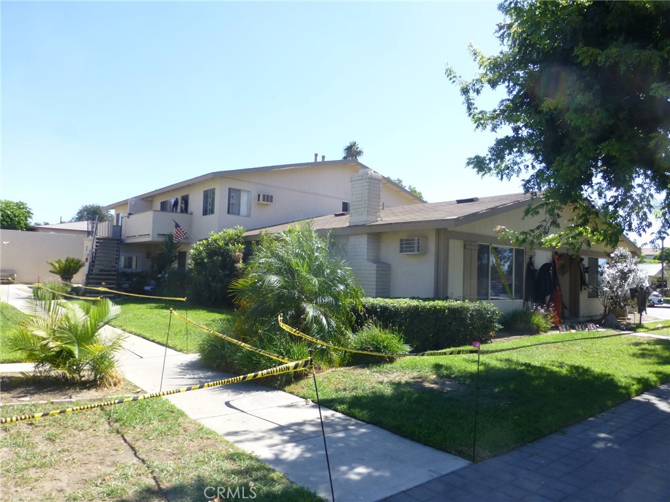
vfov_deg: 56.8
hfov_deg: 71.6
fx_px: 465
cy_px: 251
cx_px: 335
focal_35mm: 24
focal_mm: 4.3
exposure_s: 1/320
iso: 100
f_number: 4
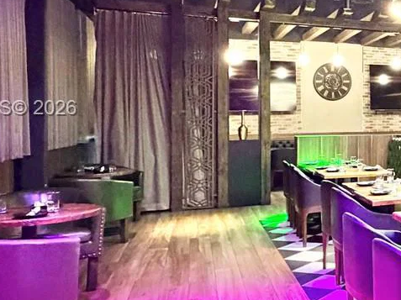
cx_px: 488
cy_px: 109
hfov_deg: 32.8
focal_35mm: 47
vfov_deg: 30.7
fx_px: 544
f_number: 2.2
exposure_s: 1/40
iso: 1000
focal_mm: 2.22
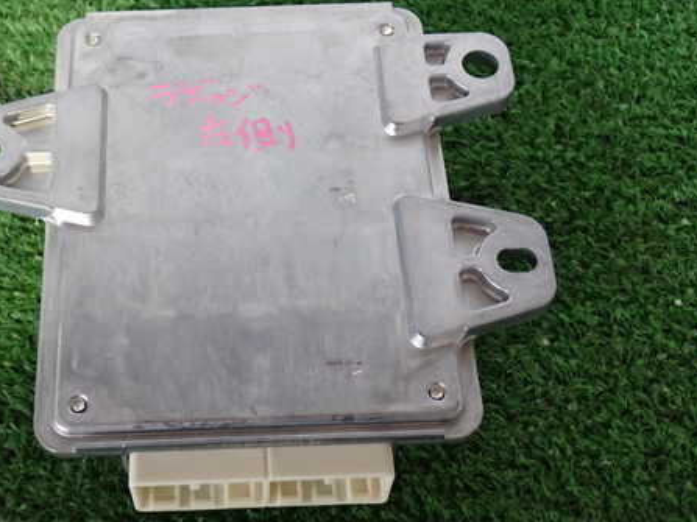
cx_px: 239
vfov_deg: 26.5
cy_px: 262
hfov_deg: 34.7
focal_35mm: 55
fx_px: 1107
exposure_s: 1/40
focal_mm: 7.31
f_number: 2.8
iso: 500
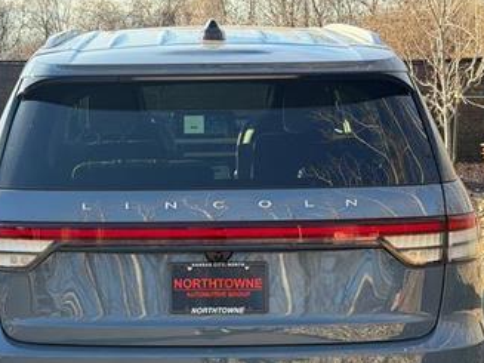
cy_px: 271
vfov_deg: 19.7
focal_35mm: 74
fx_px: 1034
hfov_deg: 26.3
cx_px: 185
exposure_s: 1/646
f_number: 1.78
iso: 100
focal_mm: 6.76
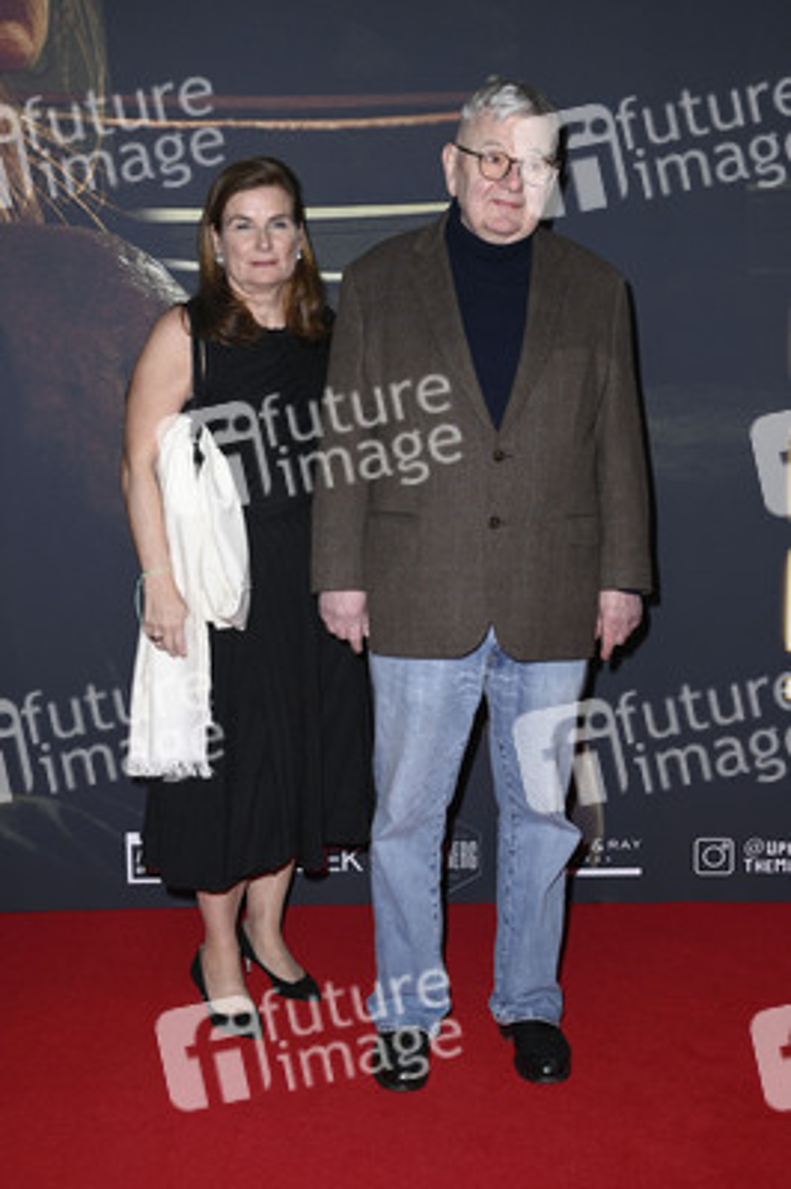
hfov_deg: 26.9
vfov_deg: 39.6
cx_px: 396
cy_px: 594
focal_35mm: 50
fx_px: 1651
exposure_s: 1/200
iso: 400
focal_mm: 50
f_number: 5.6
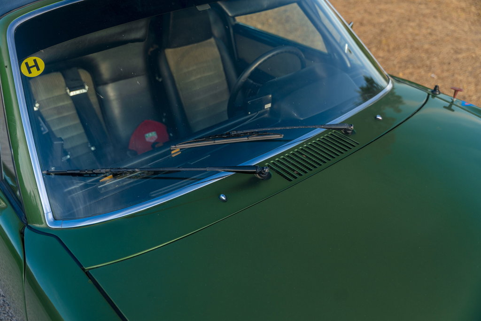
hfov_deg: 55.7
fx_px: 456
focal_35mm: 34
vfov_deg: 38.8
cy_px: 160
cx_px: 240
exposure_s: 1/160
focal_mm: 34.1
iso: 100
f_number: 2.8
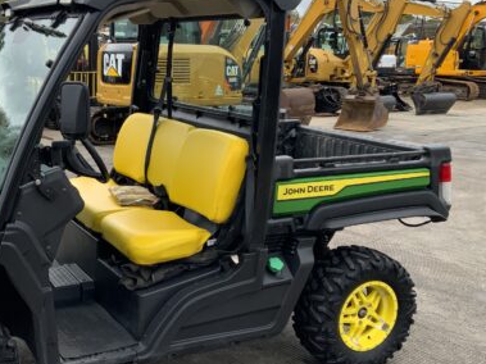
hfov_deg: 38.4
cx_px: 158
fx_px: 688
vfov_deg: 29.7
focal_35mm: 49
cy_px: 188
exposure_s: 1/136
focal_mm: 3
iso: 16
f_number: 1.8
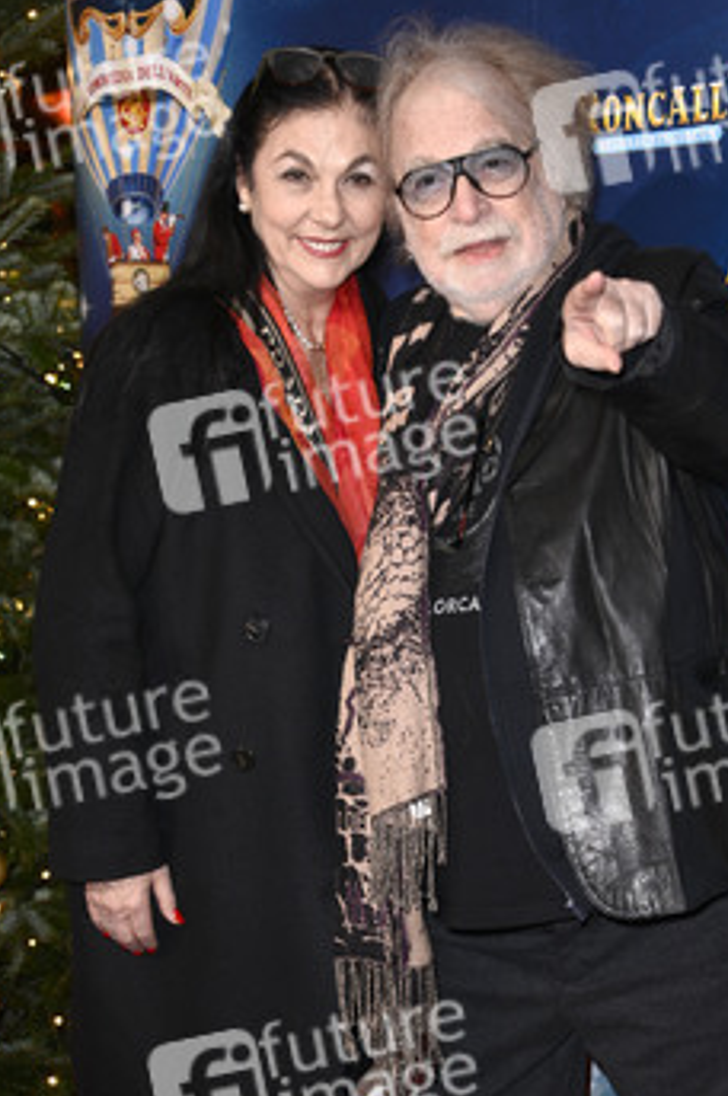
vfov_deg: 20.6
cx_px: 406
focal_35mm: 99
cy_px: 598
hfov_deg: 13.8
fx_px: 3009
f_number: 5.6
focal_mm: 85
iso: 1250
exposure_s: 1/250
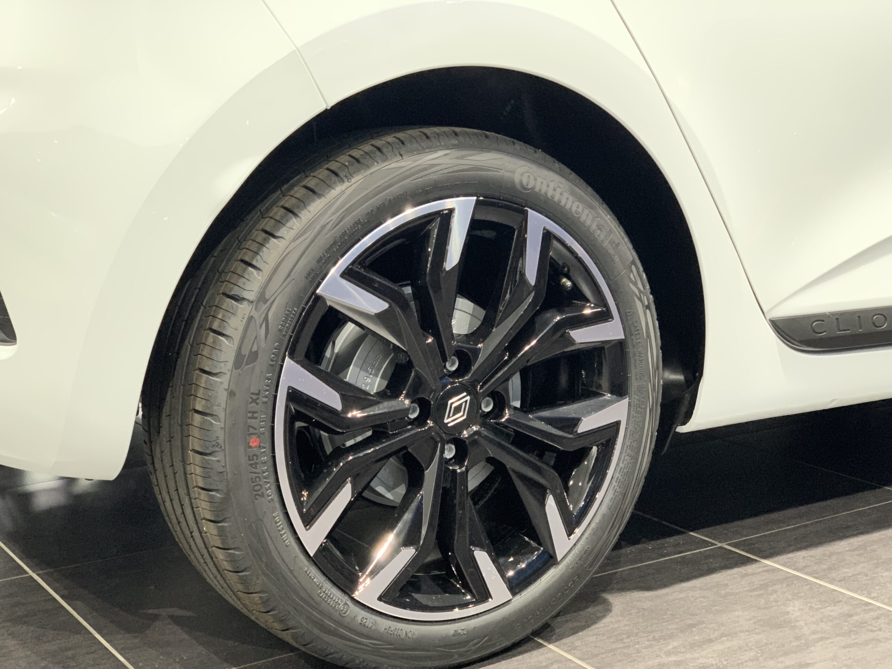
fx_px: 1340
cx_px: 446
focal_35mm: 52
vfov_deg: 28.0
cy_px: 334
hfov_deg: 36.8
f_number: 2.4
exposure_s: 1/33
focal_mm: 6
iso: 1000
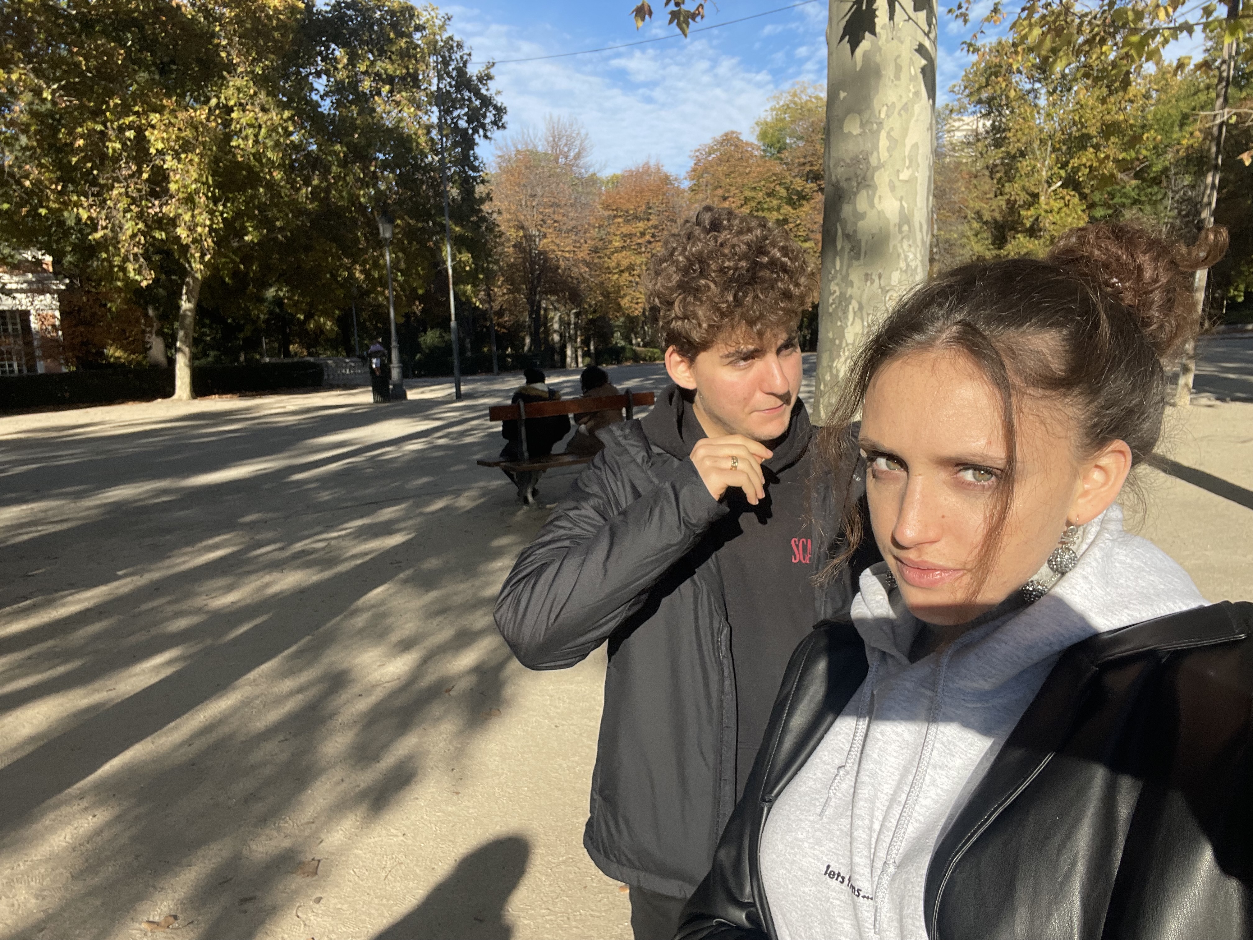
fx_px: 833
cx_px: 626
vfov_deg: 58.9
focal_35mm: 23
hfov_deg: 73.9
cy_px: 470
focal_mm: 2.71
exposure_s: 1/1739
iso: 25
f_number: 2.2
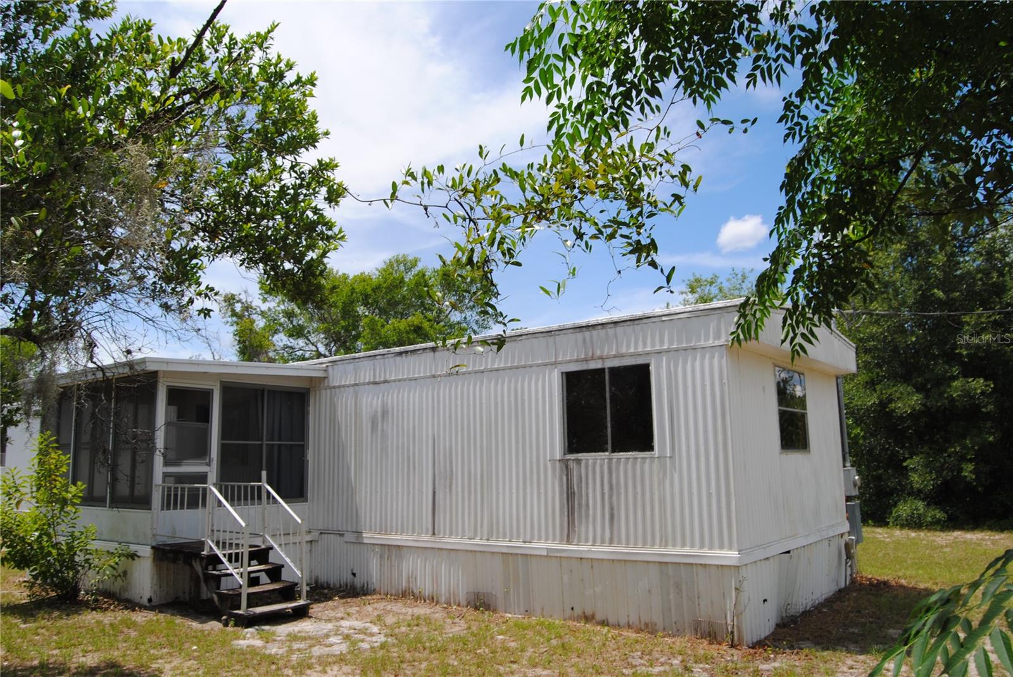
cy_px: 338
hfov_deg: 67.3
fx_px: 760
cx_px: 506
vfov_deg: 48.0
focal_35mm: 27
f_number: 9
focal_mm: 18
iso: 100
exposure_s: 1/320
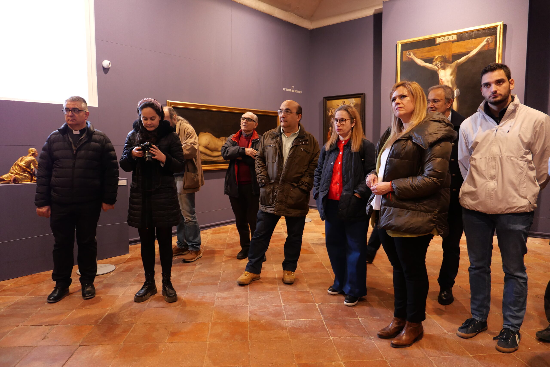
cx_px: 275
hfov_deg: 73.7
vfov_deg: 53.2
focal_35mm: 24
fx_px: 367
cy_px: 184
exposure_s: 1/60
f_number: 1.7
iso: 800
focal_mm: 10.9
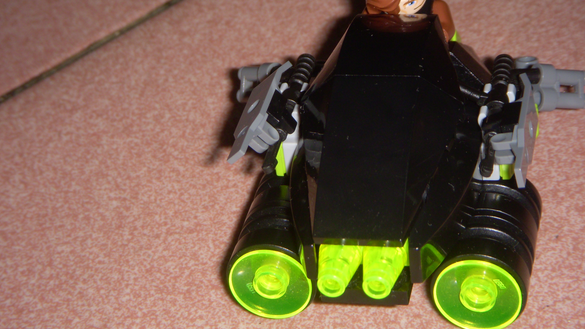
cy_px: 163
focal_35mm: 125
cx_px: 294
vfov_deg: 9.7
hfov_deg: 17.2
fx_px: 1939
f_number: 4.2
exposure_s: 1/60
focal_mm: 18.9
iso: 100
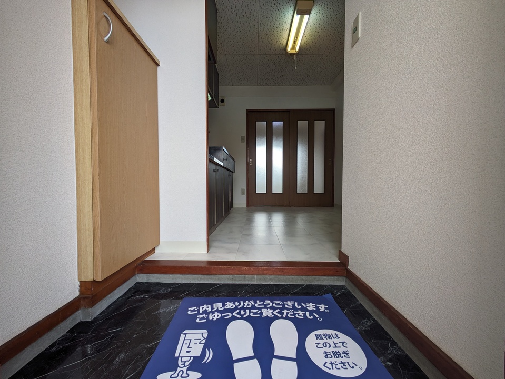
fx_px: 204
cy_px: 190
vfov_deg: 85.7
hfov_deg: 102.0
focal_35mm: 14
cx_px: 252
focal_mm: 1.83
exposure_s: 1/267
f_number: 2.2
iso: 51
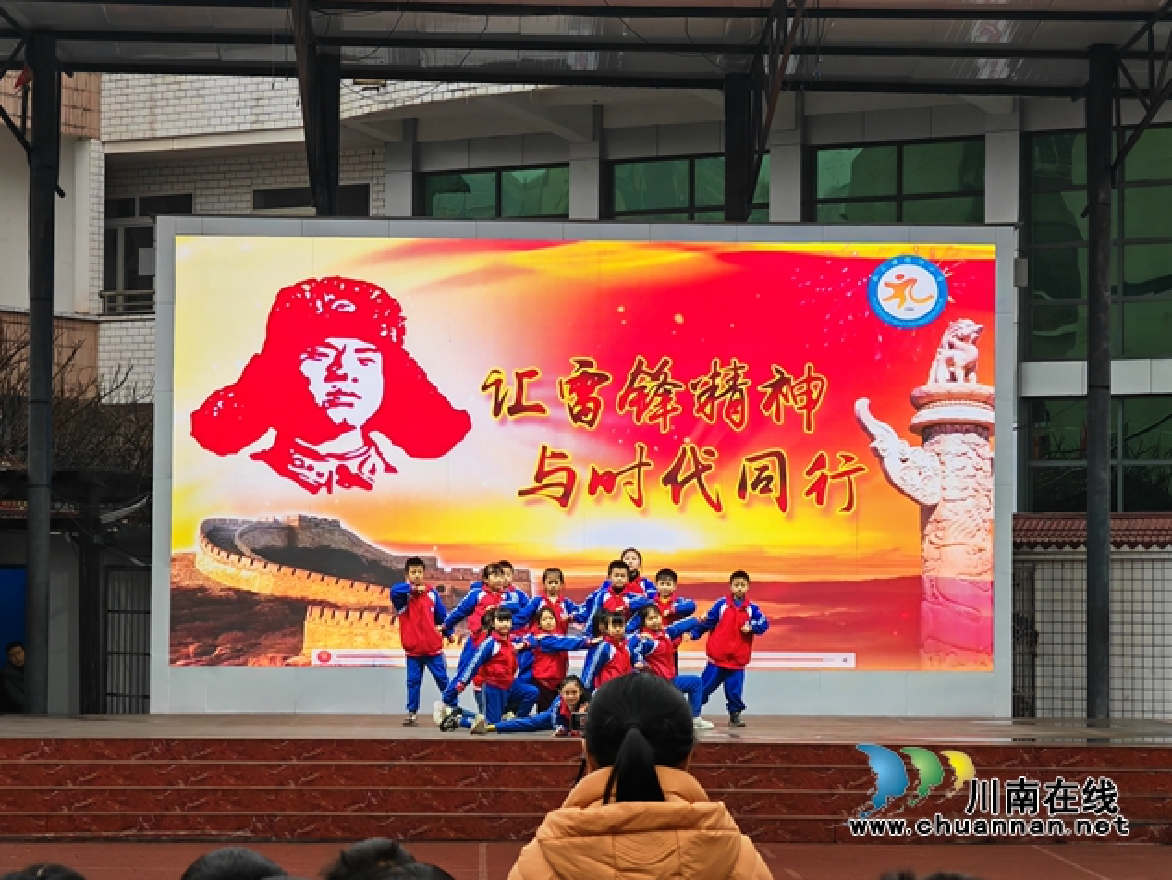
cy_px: 438
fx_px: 3929
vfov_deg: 12.8
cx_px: 582
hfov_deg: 17.0
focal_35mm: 116
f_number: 3
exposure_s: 1/100
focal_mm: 14.92
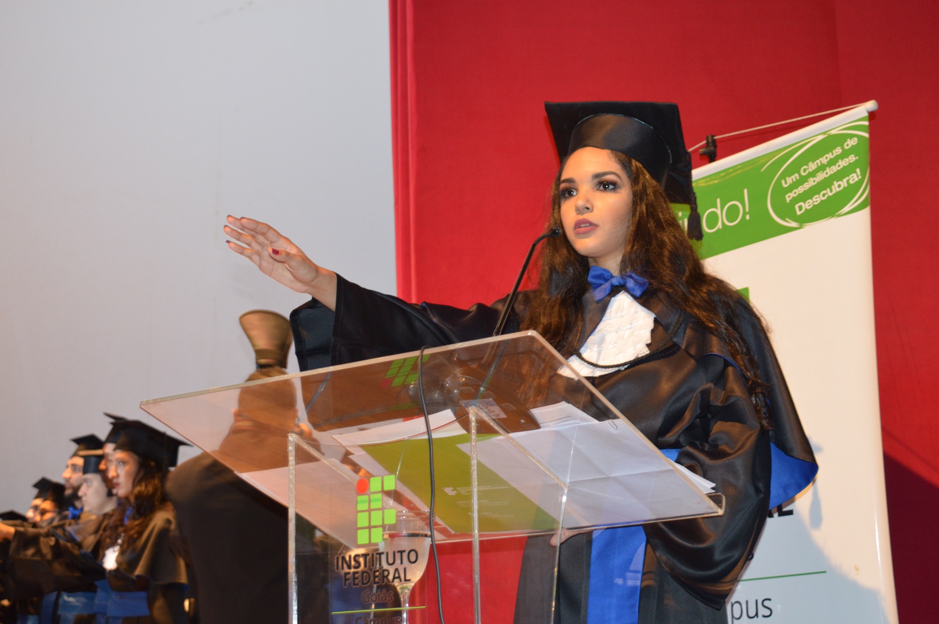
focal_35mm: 57
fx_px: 1485
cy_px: 312
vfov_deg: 23.7
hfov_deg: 35.1
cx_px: 470
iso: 640
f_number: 4.8
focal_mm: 38
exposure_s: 1/15
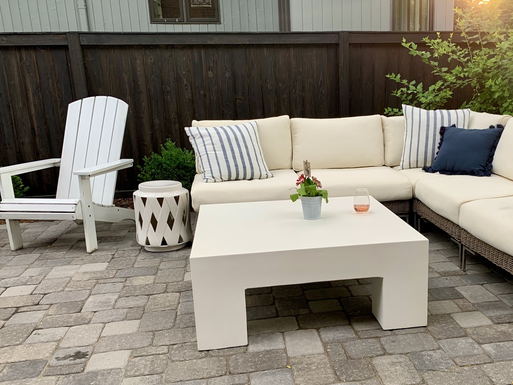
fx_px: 534
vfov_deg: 39.5
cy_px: 231
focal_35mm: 36
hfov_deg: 50.5
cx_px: 340
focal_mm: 4.25
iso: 64
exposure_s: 1/121
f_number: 1.8
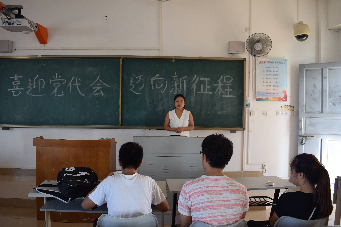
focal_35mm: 27
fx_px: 256
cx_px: 170
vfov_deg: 47.9
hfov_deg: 67.4
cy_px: 114
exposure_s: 1/100
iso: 400
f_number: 5
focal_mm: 18
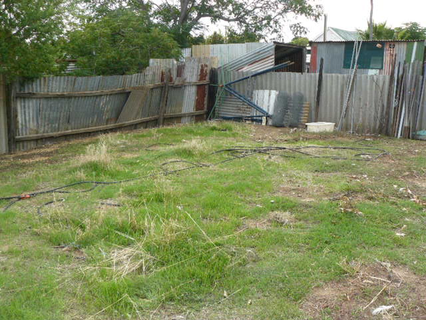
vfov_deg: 39.7
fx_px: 443
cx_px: 213
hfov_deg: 51.4
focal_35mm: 36
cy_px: 160
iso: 100
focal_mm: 6
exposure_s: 1/200
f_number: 4
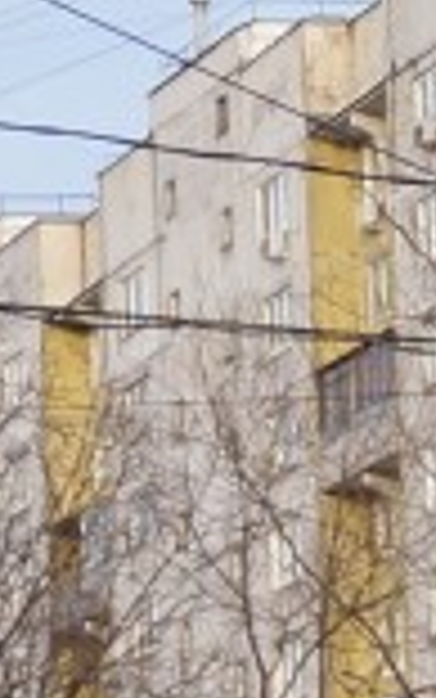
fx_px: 5983
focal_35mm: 315
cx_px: -791
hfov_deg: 4.1
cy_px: 1225
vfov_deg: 6.5
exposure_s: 1/80
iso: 100
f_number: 6.3
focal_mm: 26
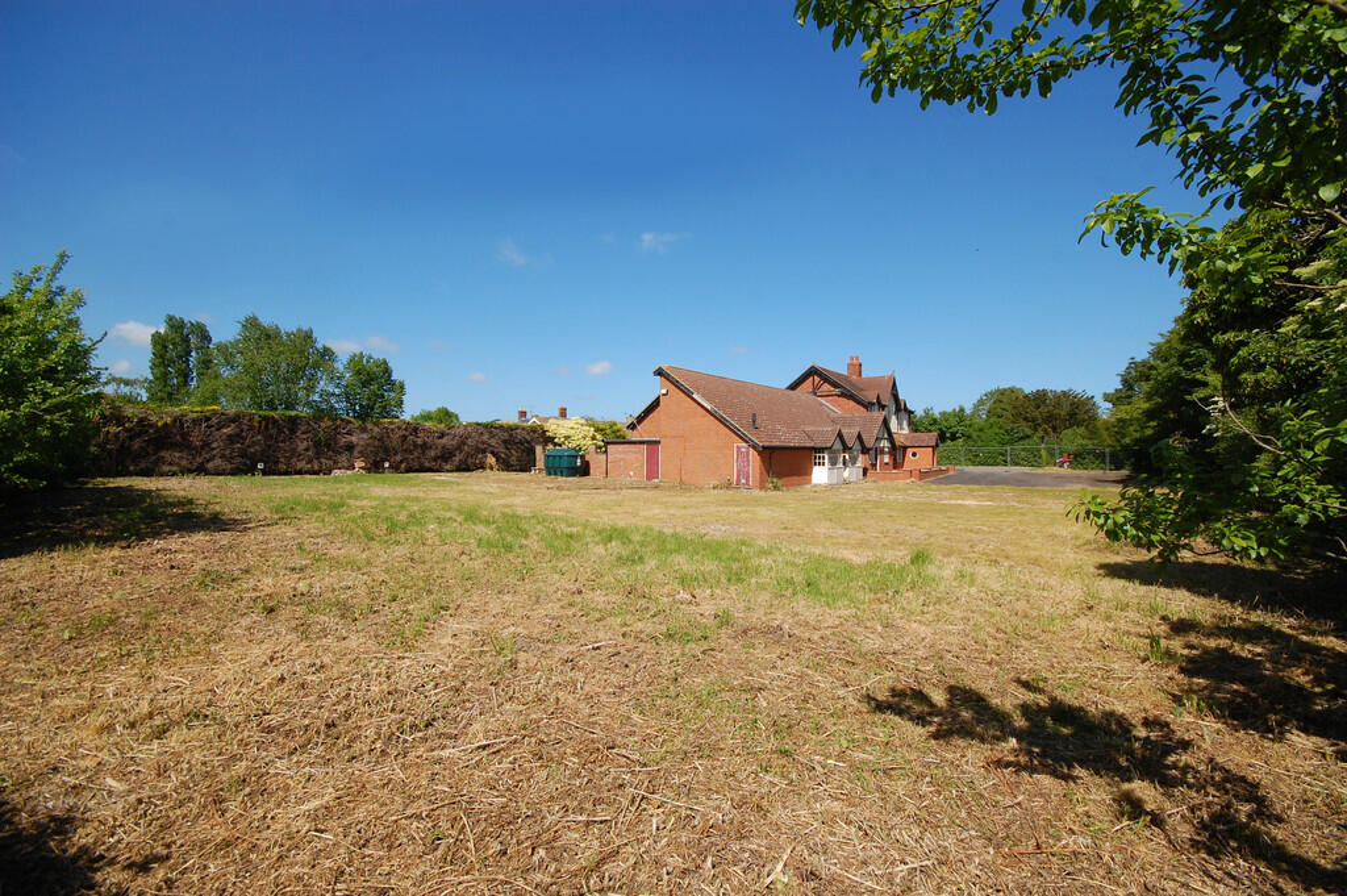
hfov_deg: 100.4
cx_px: 674
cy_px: 448
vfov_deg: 77.2
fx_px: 561
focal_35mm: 15
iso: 200
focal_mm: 10
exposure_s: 1/320
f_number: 9
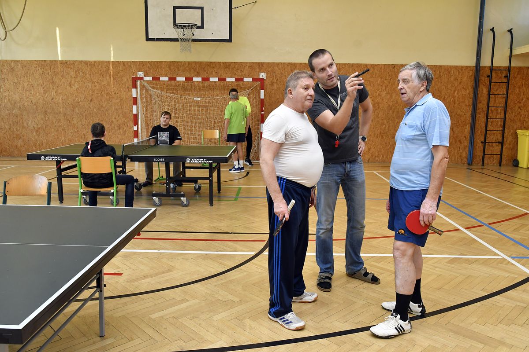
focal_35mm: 28
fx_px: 419
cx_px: 264
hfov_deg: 64.6
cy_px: 176
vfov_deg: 45.7
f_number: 6.3
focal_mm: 19
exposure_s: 1/200
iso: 1250
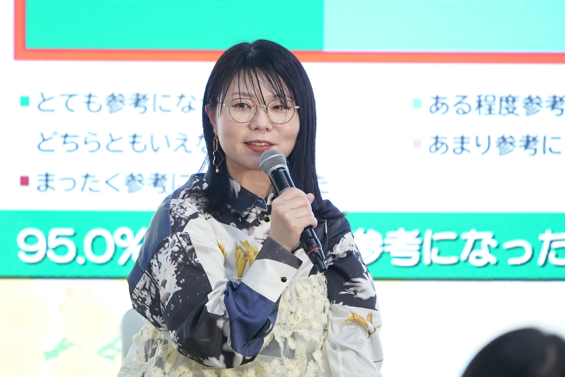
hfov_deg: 5.2
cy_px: 188
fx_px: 6183
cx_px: 282
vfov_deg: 3.5
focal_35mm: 394
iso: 5000
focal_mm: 394
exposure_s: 1/200
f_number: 6.3
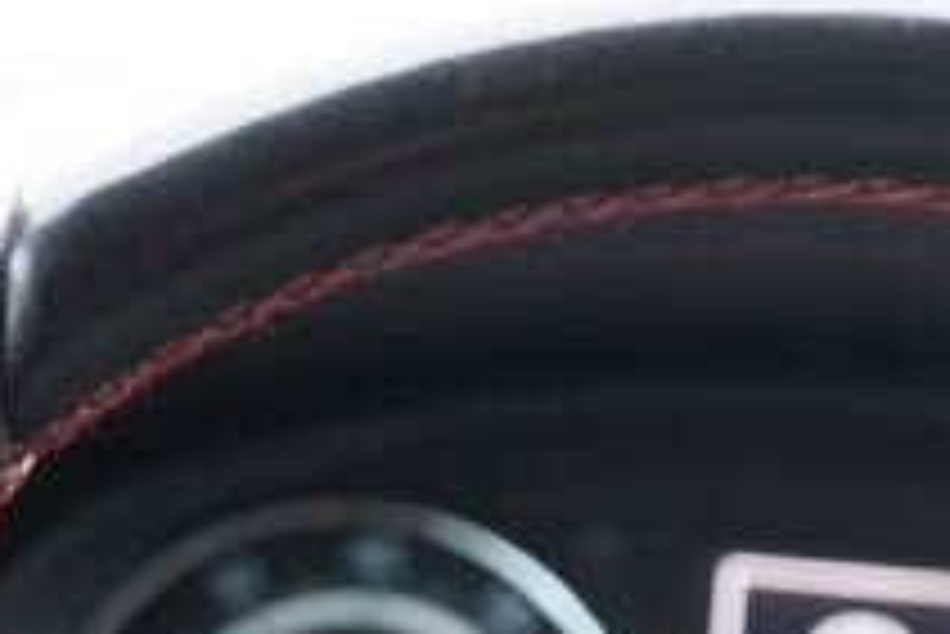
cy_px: 1446
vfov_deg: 8.0
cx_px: 815
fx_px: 4225
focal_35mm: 160
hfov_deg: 12.7
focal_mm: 33
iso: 800
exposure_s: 1/40
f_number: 2.8
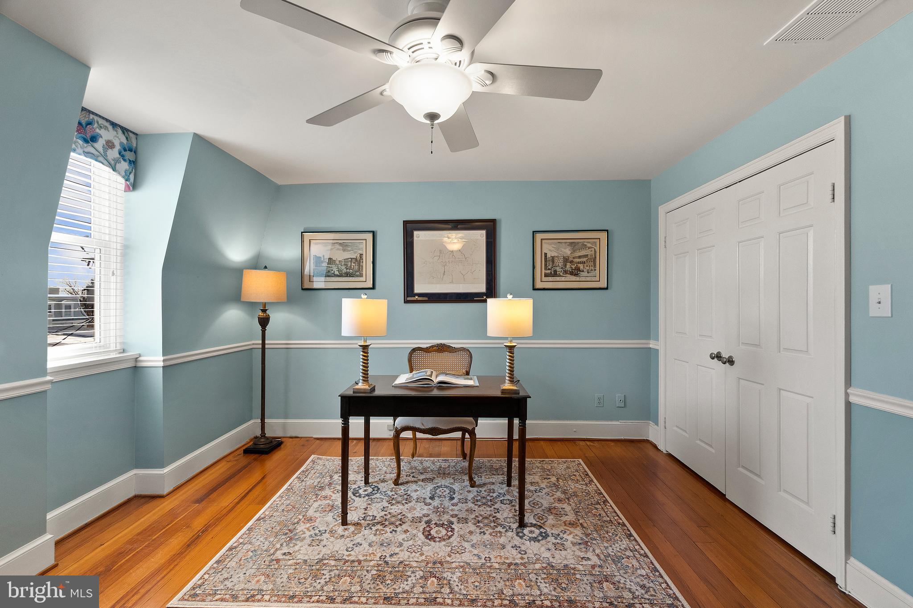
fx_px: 380
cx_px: 456
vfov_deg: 77.3
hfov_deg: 100.4
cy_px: 304
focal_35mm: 15
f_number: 8
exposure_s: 1/2.5
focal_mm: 10
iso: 500
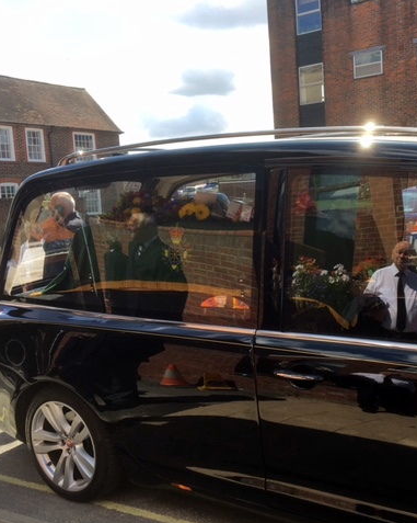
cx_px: 309
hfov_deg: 38.2
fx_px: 587
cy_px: 262
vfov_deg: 48.0
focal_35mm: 38
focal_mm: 4.15
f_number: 2.2
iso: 25
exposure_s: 1/646
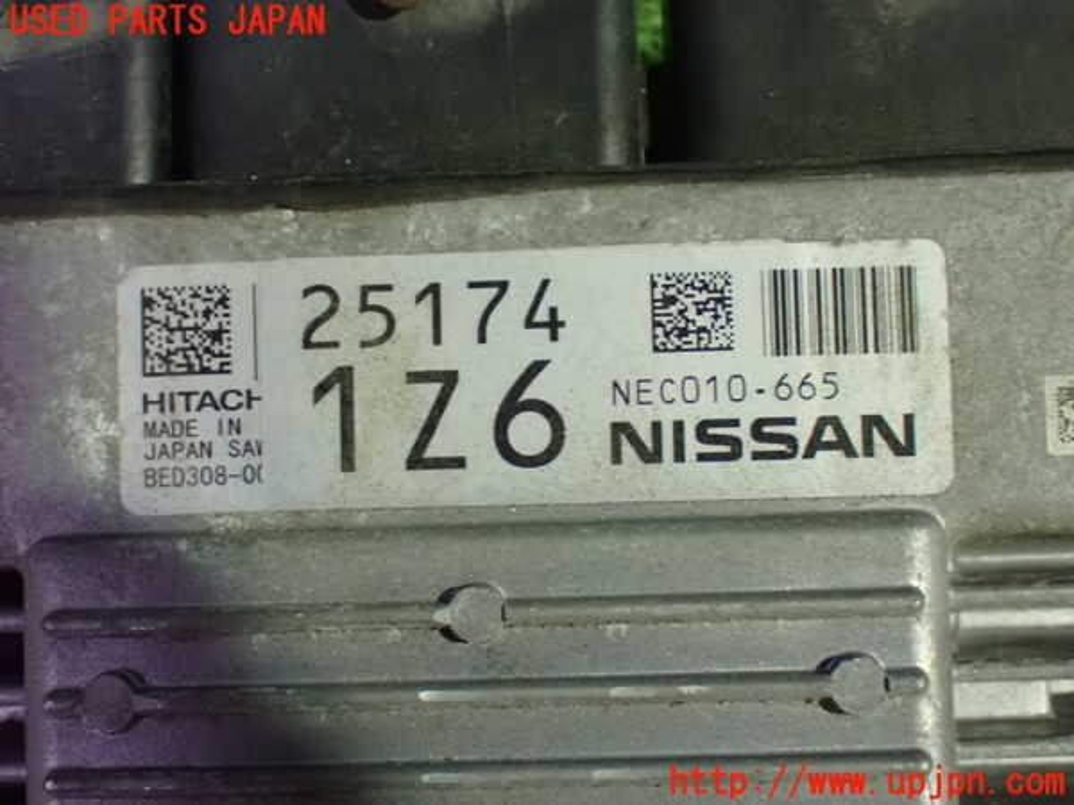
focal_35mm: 50
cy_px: 402
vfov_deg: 29.1
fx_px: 1551
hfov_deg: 38.2
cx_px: 537
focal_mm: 9.01
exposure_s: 1/50
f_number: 3.2
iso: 1600
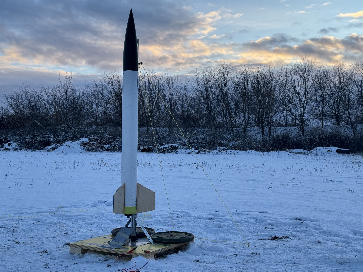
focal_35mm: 48
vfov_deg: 30.3
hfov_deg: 39.7
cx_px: 182
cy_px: 136
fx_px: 503
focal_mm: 6.76
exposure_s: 1/865
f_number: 1.78
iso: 64
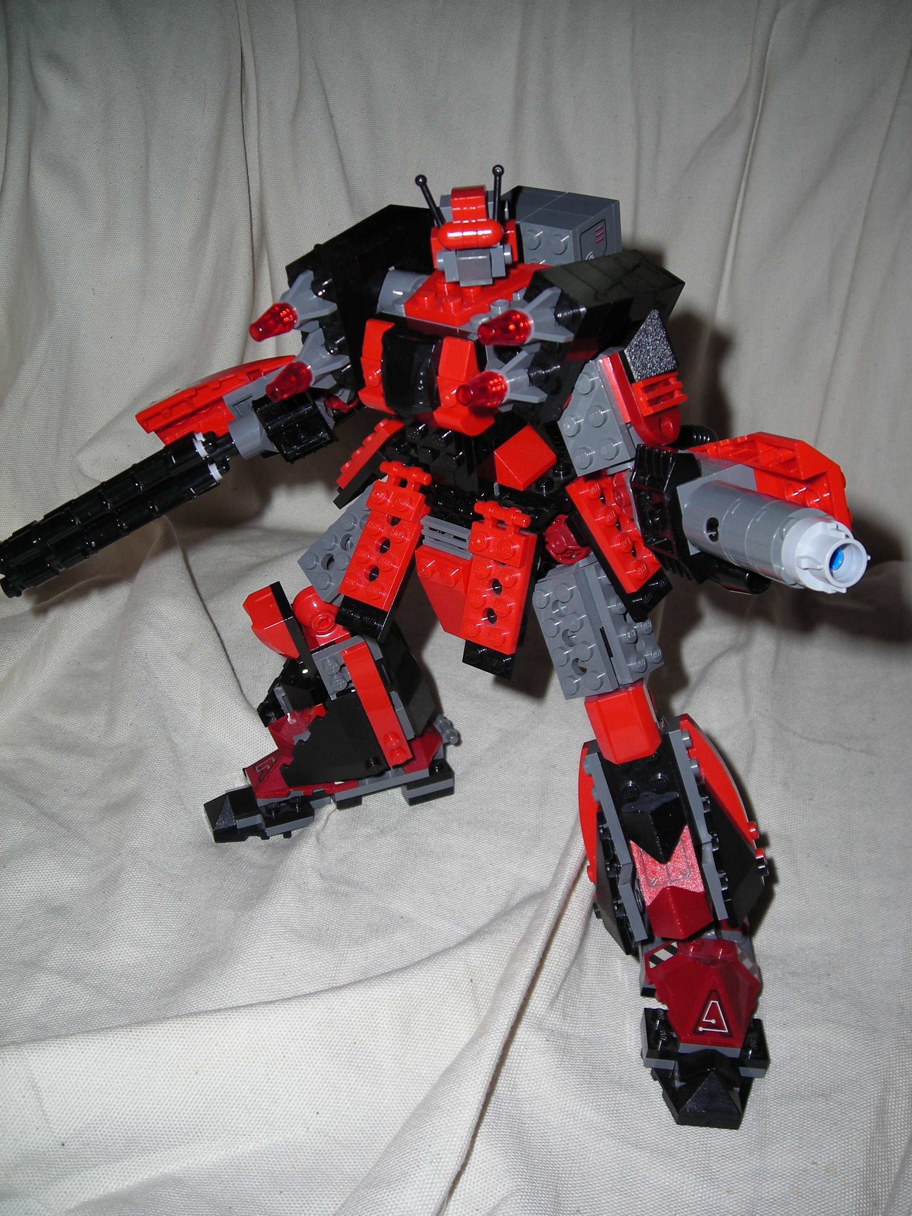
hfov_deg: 37.7
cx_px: 456
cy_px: 608
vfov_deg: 49.0
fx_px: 1335
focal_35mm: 38
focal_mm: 6.3
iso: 50
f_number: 3.2
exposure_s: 1/60
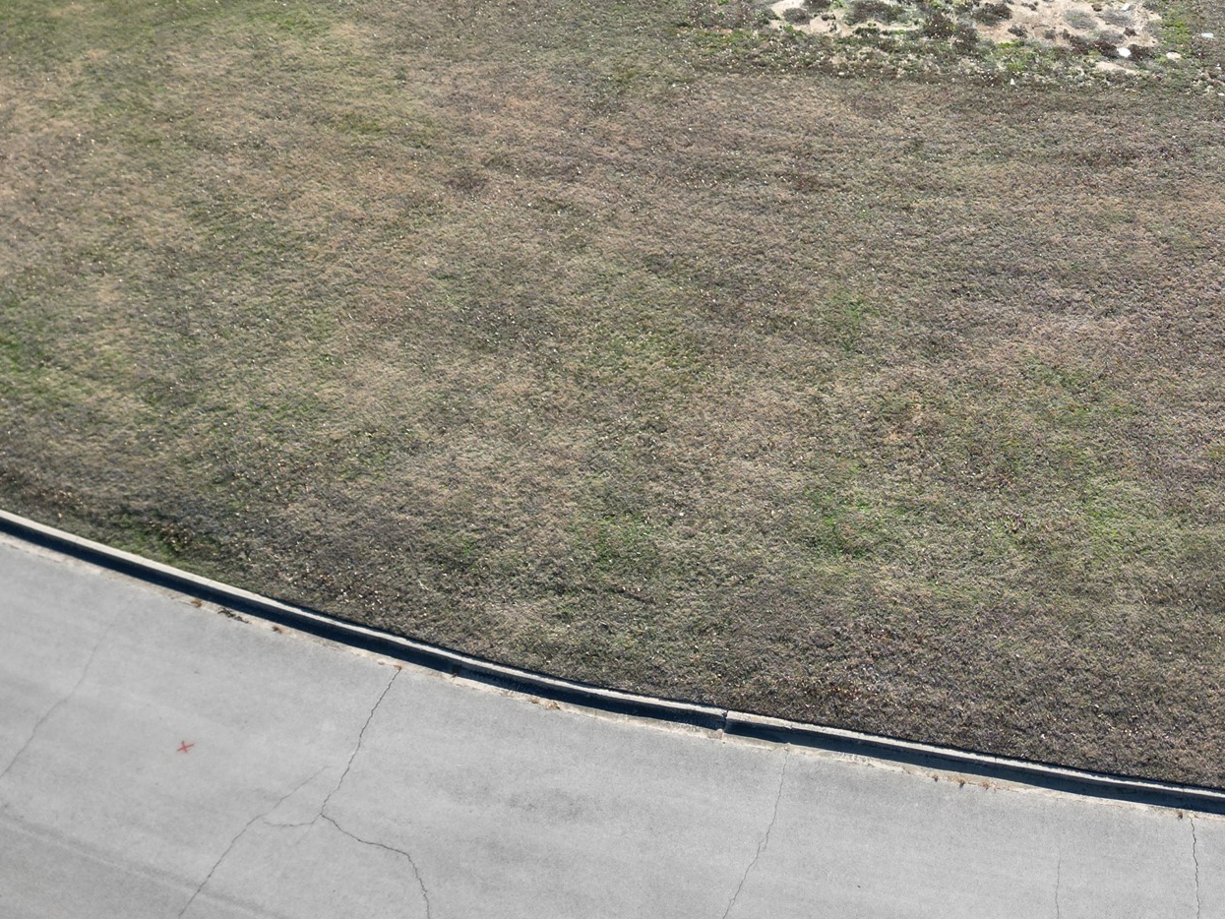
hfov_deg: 48.8
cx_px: 870
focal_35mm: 37
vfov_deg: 38.4
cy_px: 337
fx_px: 1309
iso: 100
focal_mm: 6.72
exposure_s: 1/1000
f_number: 1.7
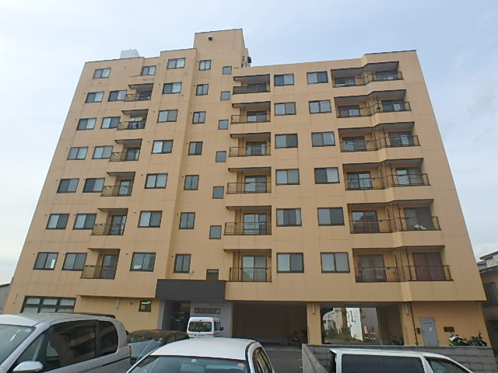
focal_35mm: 21
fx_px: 302
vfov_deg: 63.4
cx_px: 249
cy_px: 186
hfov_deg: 79.0
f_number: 3.5
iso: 125
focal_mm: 3.7
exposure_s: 1/800
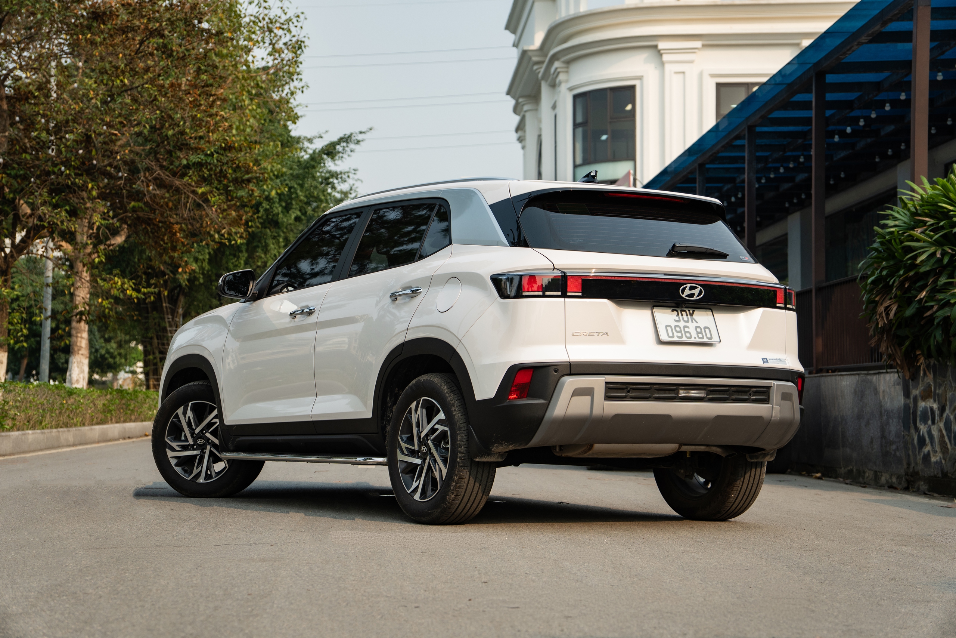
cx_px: 478
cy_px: 319
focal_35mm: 66
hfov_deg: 30.5
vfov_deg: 20.6
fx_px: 1753
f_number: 2.8
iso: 125
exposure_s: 1/1000
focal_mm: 44
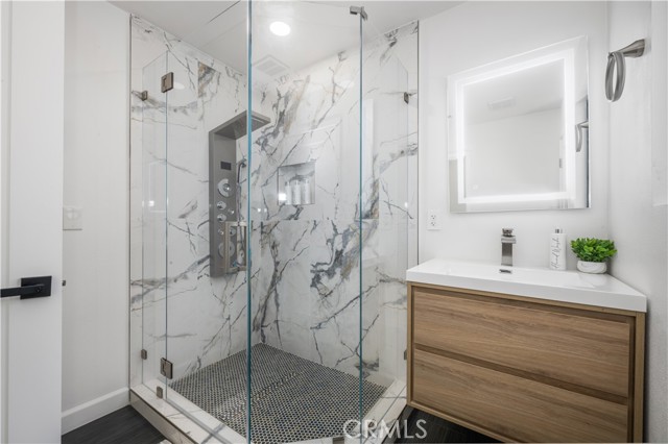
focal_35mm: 14
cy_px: 222
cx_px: 334
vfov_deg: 81.1
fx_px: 260
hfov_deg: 104.3
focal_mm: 14
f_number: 20
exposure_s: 1/160
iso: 200
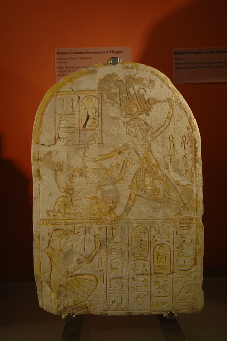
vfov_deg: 62.0
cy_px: 170
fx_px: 284
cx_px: 114
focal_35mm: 30
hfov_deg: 43.6
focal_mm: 20
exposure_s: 1/8
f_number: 5.6
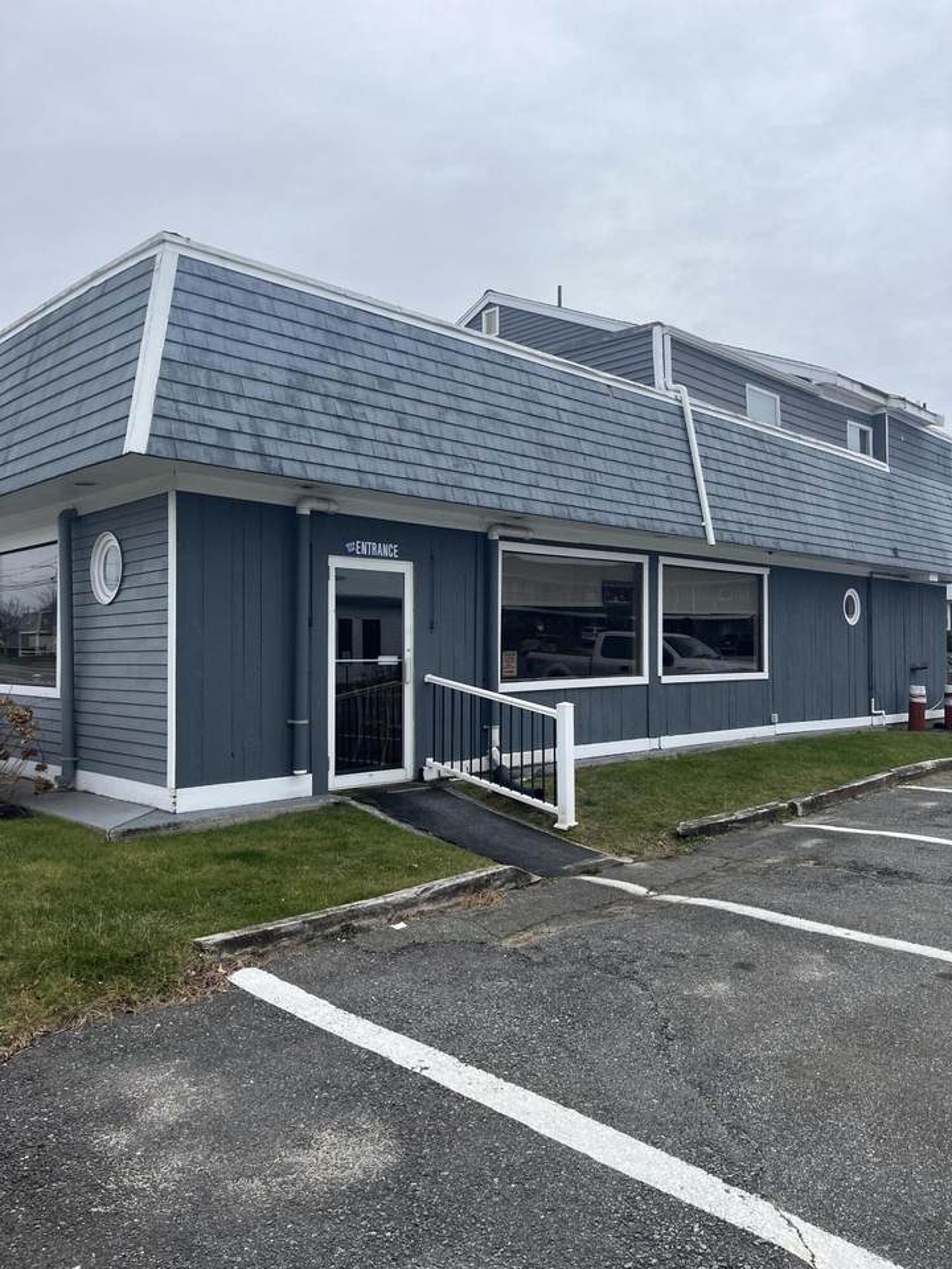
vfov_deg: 67.3
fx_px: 953
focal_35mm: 26
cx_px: 476
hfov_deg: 53.1
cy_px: 634
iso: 50
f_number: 1.6
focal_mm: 5.1
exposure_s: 1/1695
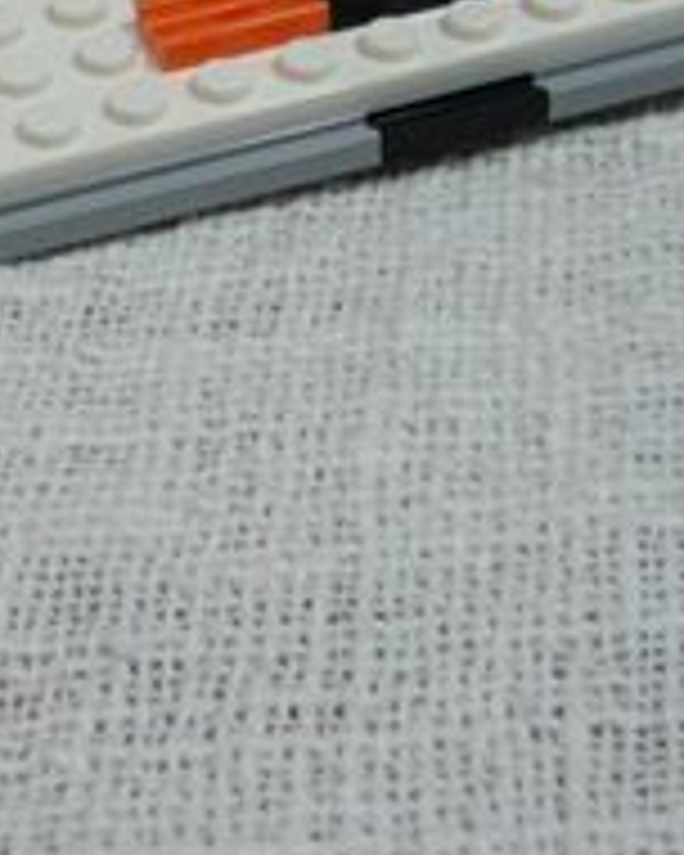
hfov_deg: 13.3
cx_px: 126
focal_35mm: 115
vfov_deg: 16.4
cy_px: 18
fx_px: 2910
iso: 200
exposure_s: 1/13
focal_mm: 5.8
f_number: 2.8
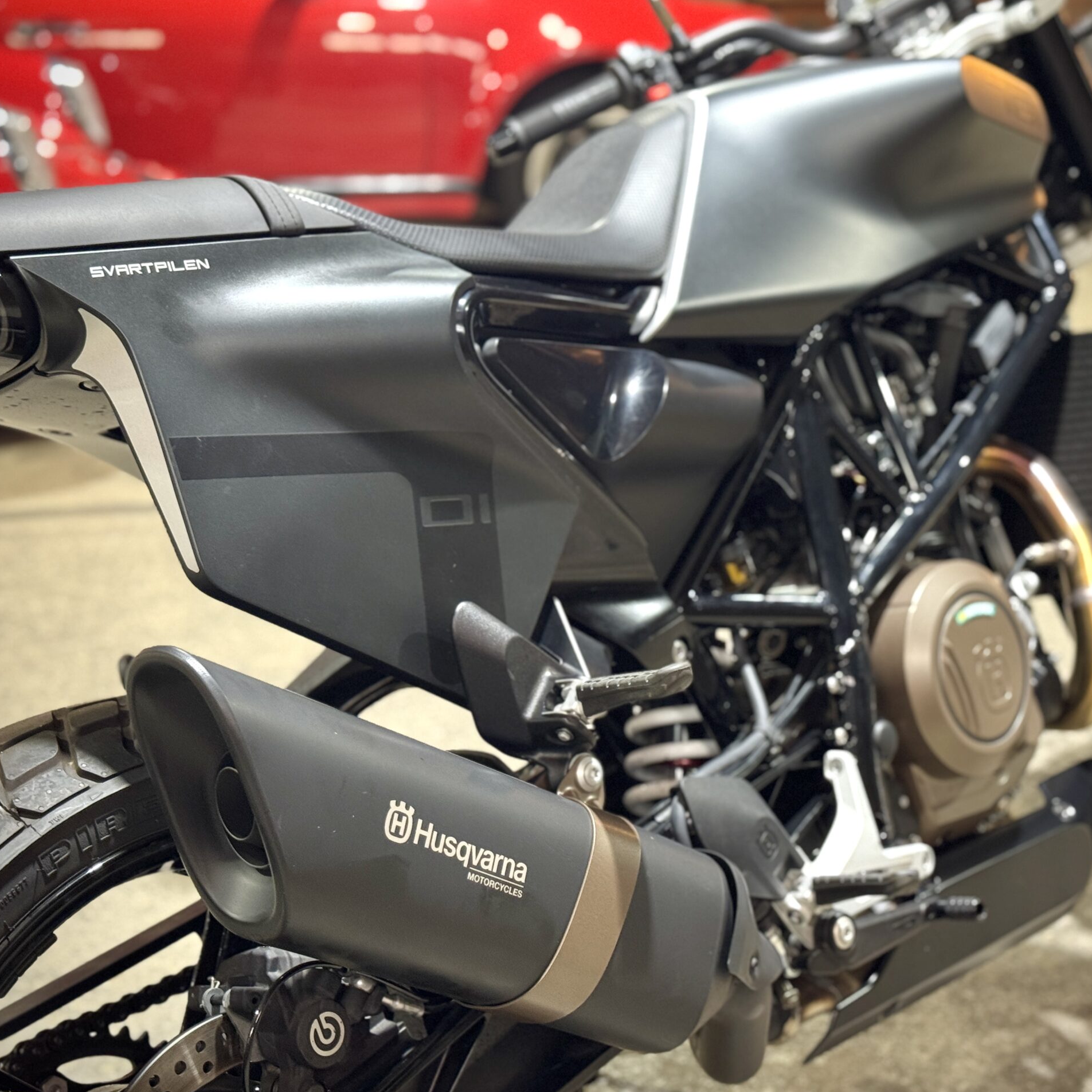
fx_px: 2034
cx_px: 655
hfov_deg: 30.0
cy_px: 543
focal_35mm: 57
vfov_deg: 30.0
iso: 400
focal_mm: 6.76
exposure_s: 1/33
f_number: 1.78
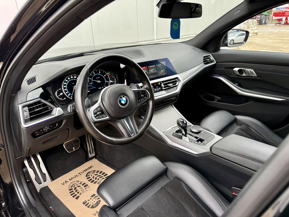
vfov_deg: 56.8
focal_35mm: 24
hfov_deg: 71.6
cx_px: 144
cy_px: 108
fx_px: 200
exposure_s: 1/122
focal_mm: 6.76
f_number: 1.78
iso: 100
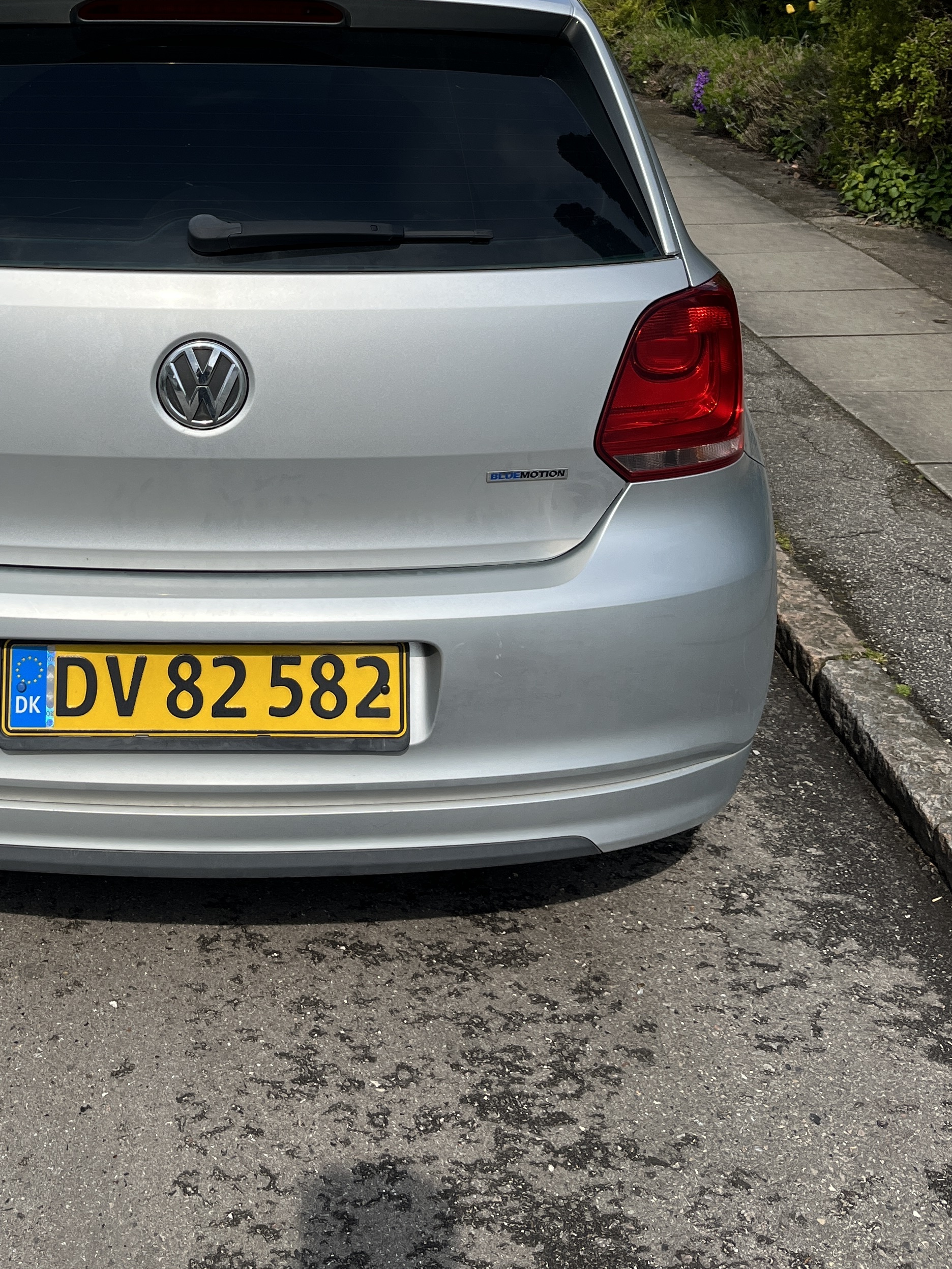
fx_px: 1540
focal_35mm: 42
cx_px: 240
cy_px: 339
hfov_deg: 33.7
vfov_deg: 43.5
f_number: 1.6
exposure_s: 1/4854
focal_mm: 5.1
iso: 50
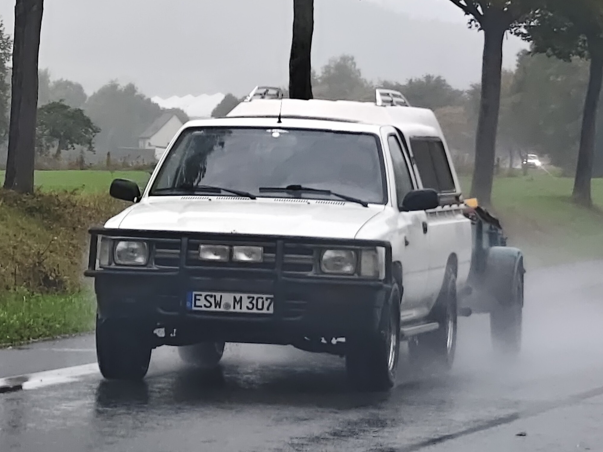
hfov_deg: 22.8
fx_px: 1498
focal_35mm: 86
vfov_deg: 17.2
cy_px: 226
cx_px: 299
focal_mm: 22.5
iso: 640
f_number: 2.3
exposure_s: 1/800
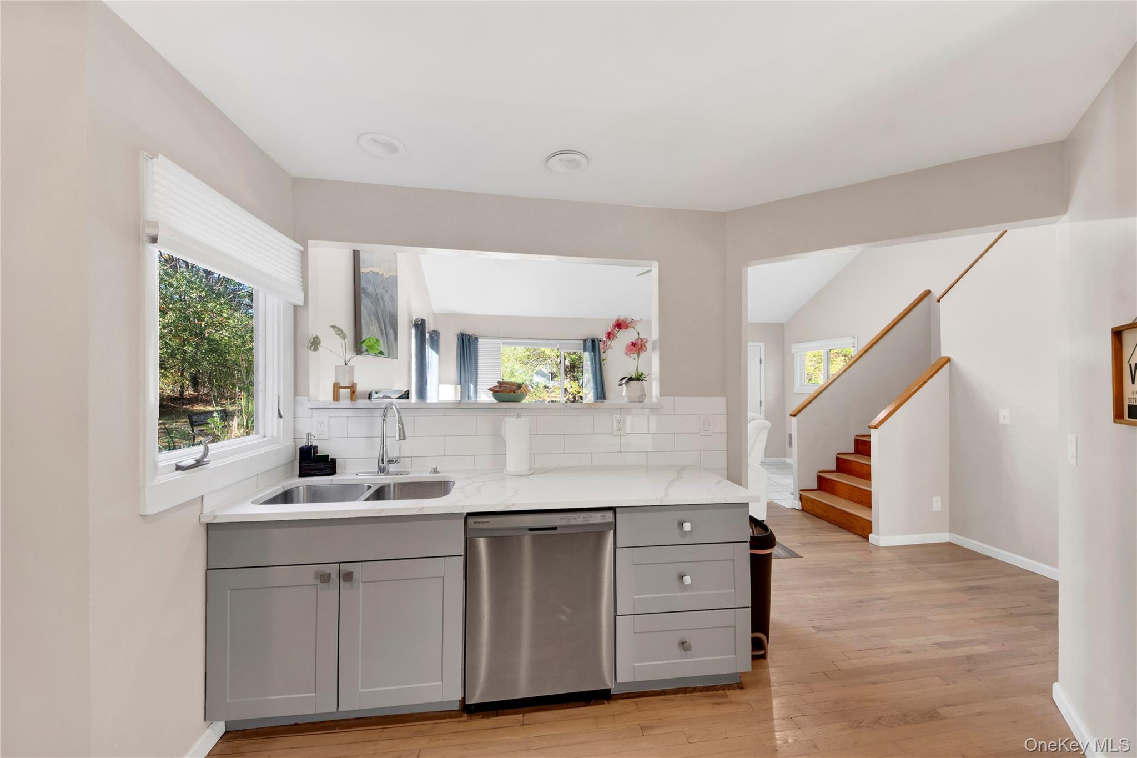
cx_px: 568
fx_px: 379
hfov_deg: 112.6
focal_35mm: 12
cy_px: 379
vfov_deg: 90.0
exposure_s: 1/4
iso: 100
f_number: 8
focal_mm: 8
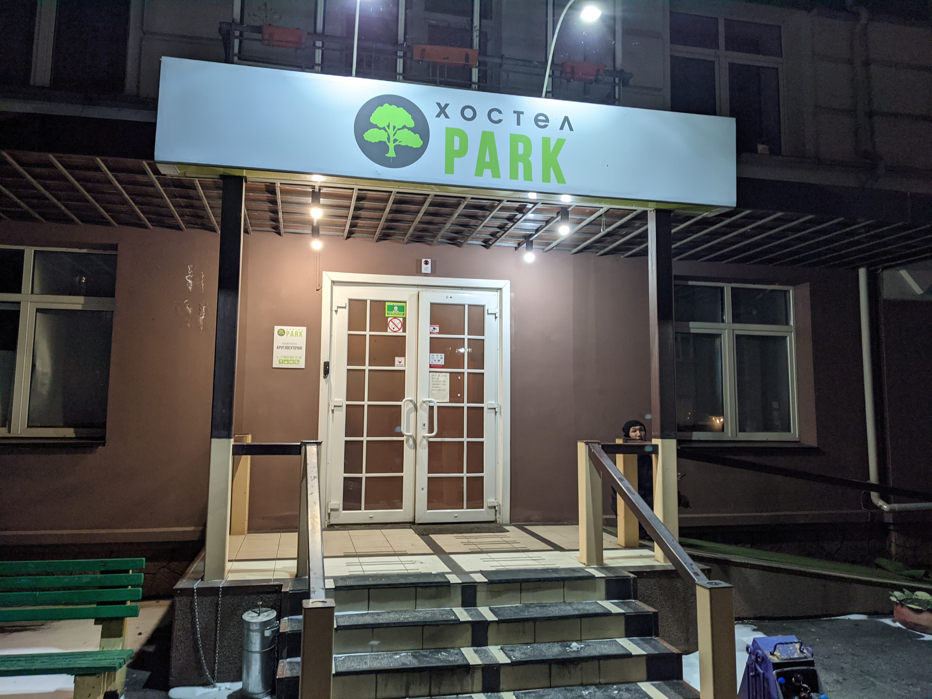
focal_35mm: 27
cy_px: 350
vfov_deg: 51.4
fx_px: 727
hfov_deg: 65.3
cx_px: 466
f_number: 1.73
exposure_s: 1/40
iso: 71
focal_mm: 4.38
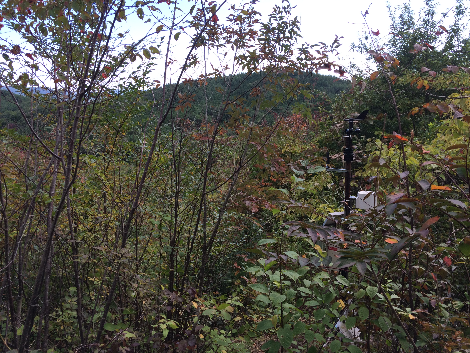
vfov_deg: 48.2
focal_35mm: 29
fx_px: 394
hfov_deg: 61.7
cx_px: 235
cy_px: 176
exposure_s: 1/507
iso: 32
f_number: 2.2
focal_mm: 4.15
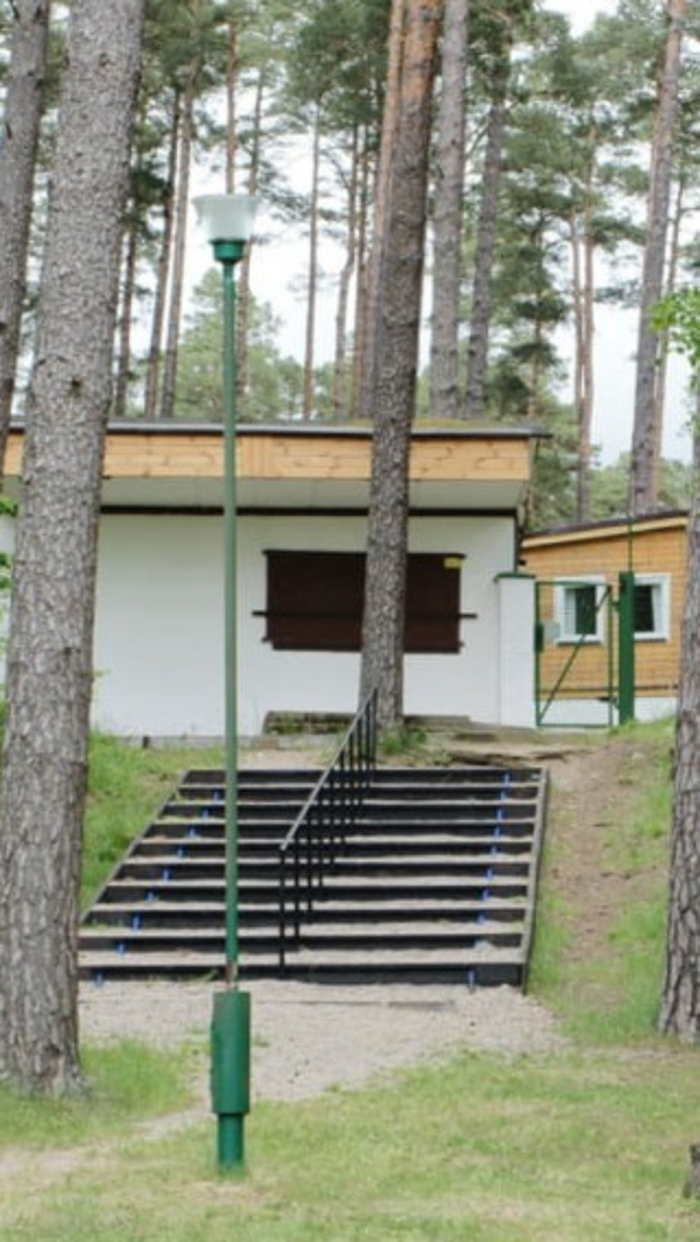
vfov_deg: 18.4
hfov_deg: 10.4
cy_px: 726
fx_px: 3827
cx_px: 512
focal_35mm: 116
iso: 200
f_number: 8
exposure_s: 1/100
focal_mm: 35
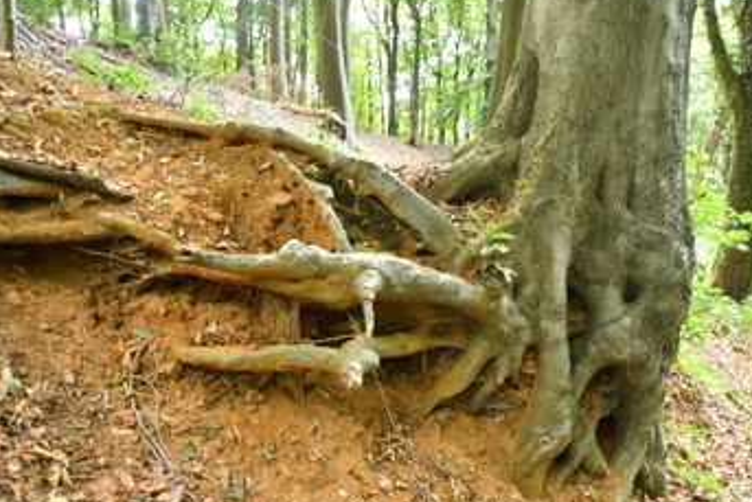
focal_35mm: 28
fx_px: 585
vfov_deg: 46.4
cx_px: 399
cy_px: 262
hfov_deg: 65.4
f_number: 3.5
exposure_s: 1/50
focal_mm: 16
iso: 1000
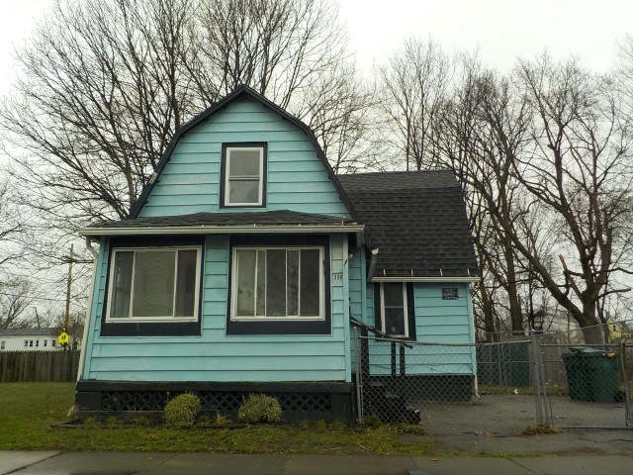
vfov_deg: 46.8
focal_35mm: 30
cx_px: 316
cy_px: 238
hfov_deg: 60.0
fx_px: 549
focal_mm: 4.1
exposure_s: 1/500
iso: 125
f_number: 3.3
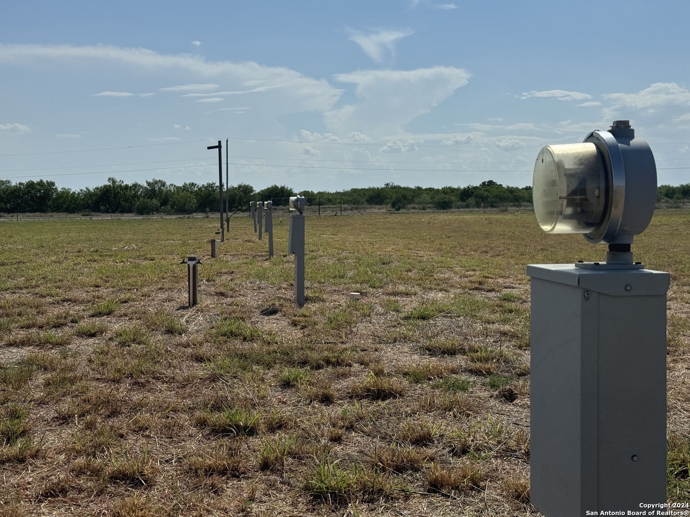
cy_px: 258
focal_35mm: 48
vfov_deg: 30.3
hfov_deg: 39.7
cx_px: 345
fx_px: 957
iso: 80
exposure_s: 1/10526
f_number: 1.78
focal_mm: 6.76
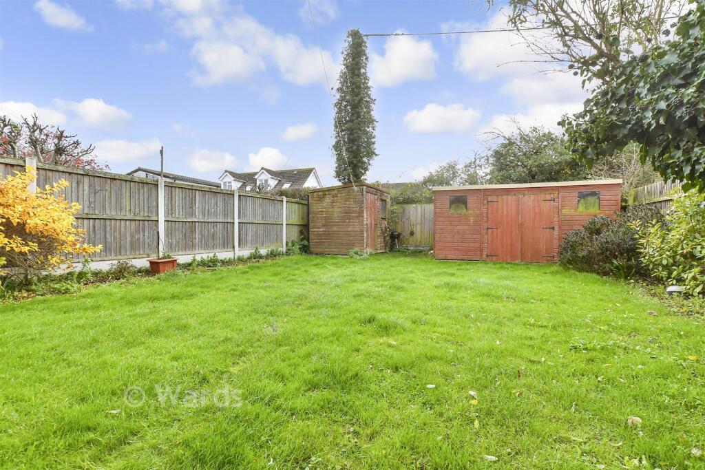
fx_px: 294
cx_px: 352
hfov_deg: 100.4
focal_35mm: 15
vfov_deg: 77.3
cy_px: 235
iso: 400
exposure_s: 1/160
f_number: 8
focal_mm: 10
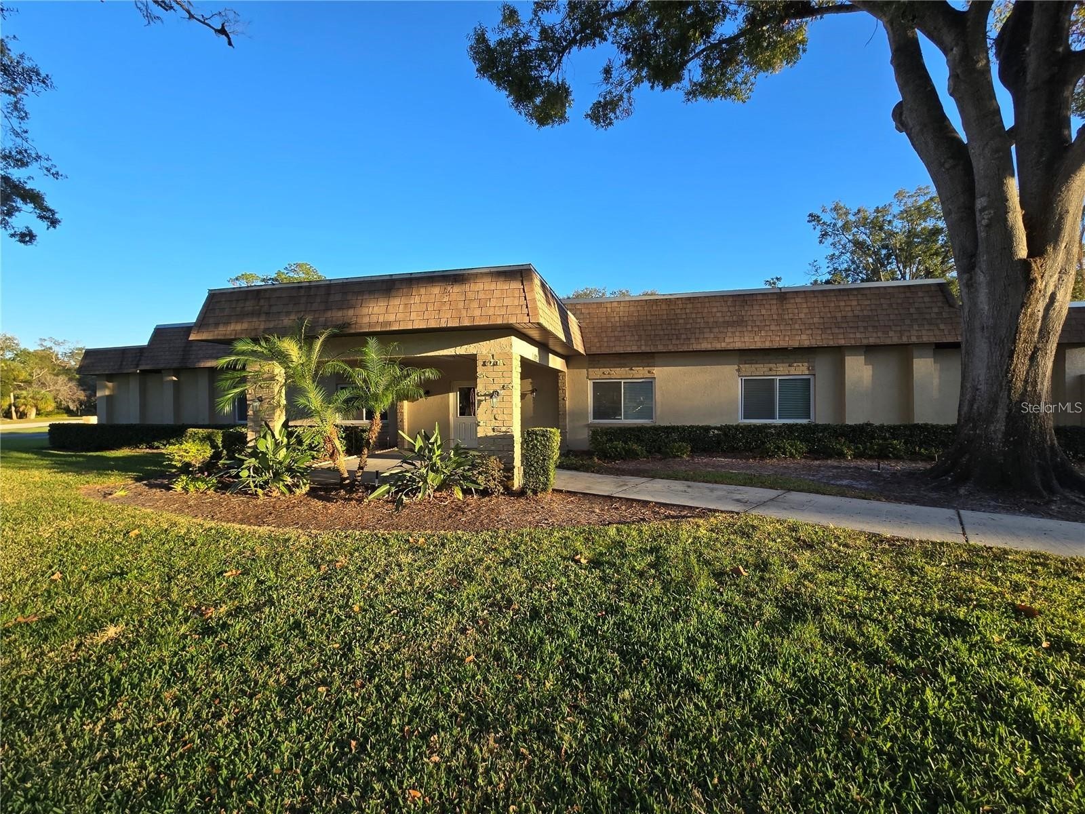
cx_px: 542
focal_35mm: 13
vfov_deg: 89.9
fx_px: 407
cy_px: 407
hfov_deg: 106.2
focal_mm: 2.2
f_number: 2.2
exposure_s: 1/554
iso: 50
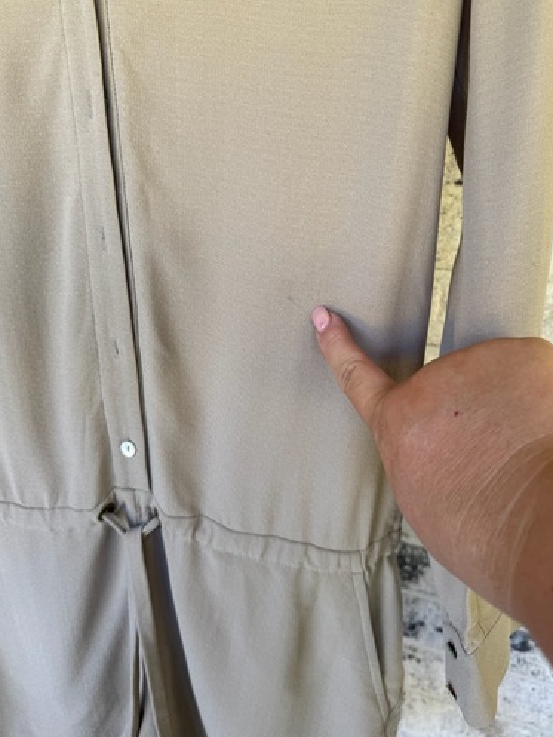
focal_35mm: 28
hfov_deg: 49.7
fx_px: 596
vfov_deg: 63.1
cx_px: 297
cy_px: 311
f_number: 1.78
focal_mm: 6.76
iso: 100
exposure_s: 1/121
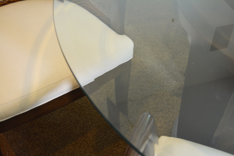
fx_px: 312
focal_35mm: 48
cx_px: 117
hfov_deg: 41.1
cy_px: 78
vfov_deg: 28.1
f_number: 4.5
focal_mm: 32
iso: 900
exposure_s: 1/30
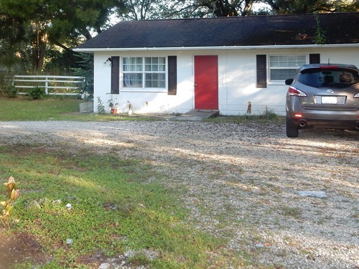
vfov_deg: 31.0
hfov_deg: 42.1
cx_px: 170
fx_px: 467
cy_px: 38
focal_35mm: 45
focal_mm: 4.5
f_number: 3.7
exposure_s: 1/100
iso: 180
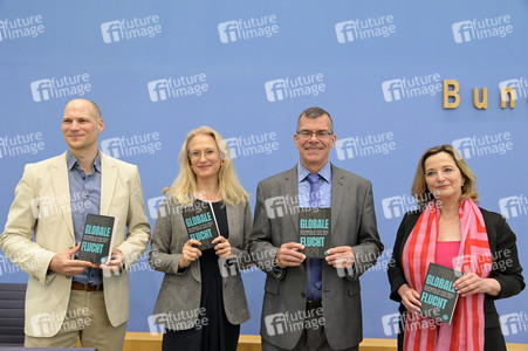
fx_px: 454
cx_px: 264
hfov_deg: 60.3
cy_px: 176
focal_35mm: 31
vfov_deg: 42.3
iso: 5000
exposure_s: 1/320
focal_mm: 31
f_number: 5.6
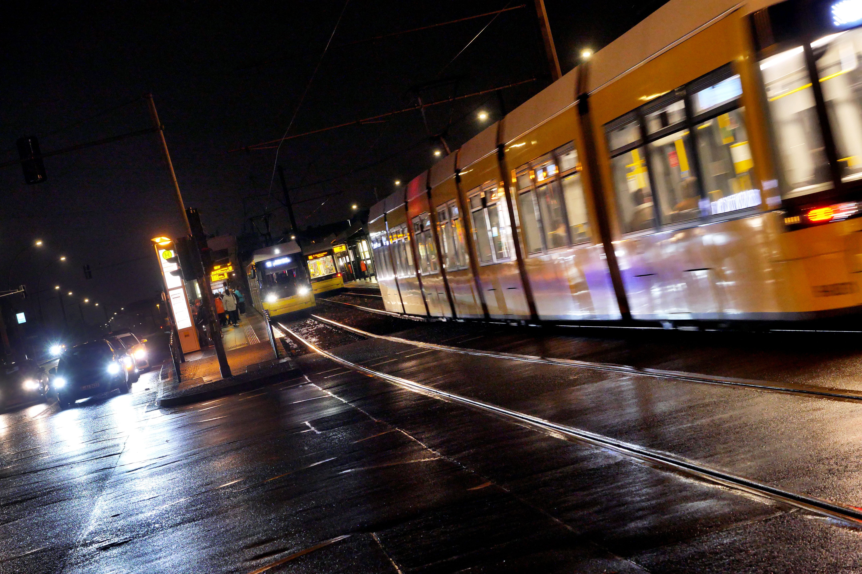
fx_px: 1724
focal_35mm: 72
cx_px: 431
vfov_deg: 18.9
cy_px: 287
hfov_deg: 28.1
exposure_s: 1/20
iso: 800
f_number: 5
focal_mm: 35
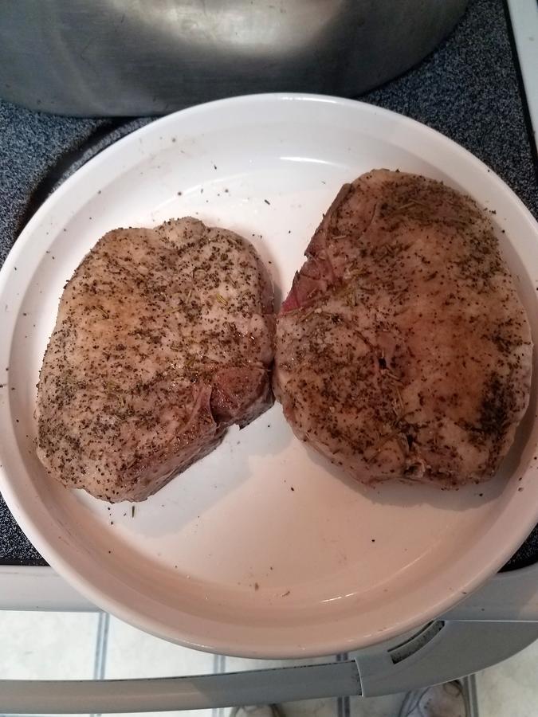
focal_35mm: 26
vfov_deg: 67.3
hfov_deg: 53.1
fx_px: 539
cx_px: 269
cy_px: 358
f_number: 1.7
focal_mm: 4.2
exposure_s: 1/40
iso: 160
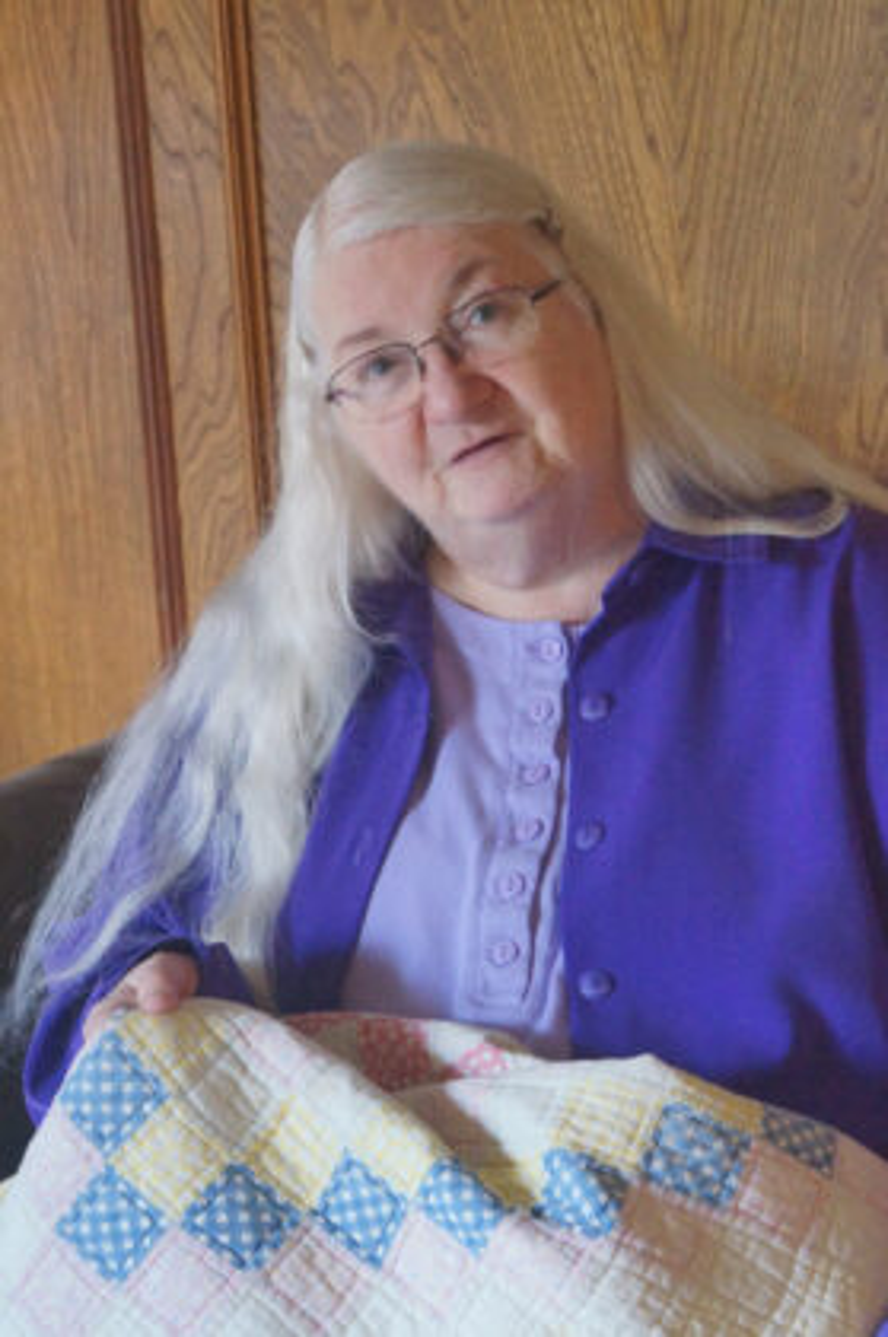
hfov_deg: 13.0
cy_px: 668
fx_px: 3894
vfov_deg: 19.5
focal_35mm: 105
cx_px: 444
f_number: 7.1
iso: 3200
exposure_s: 1/60
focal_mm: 70
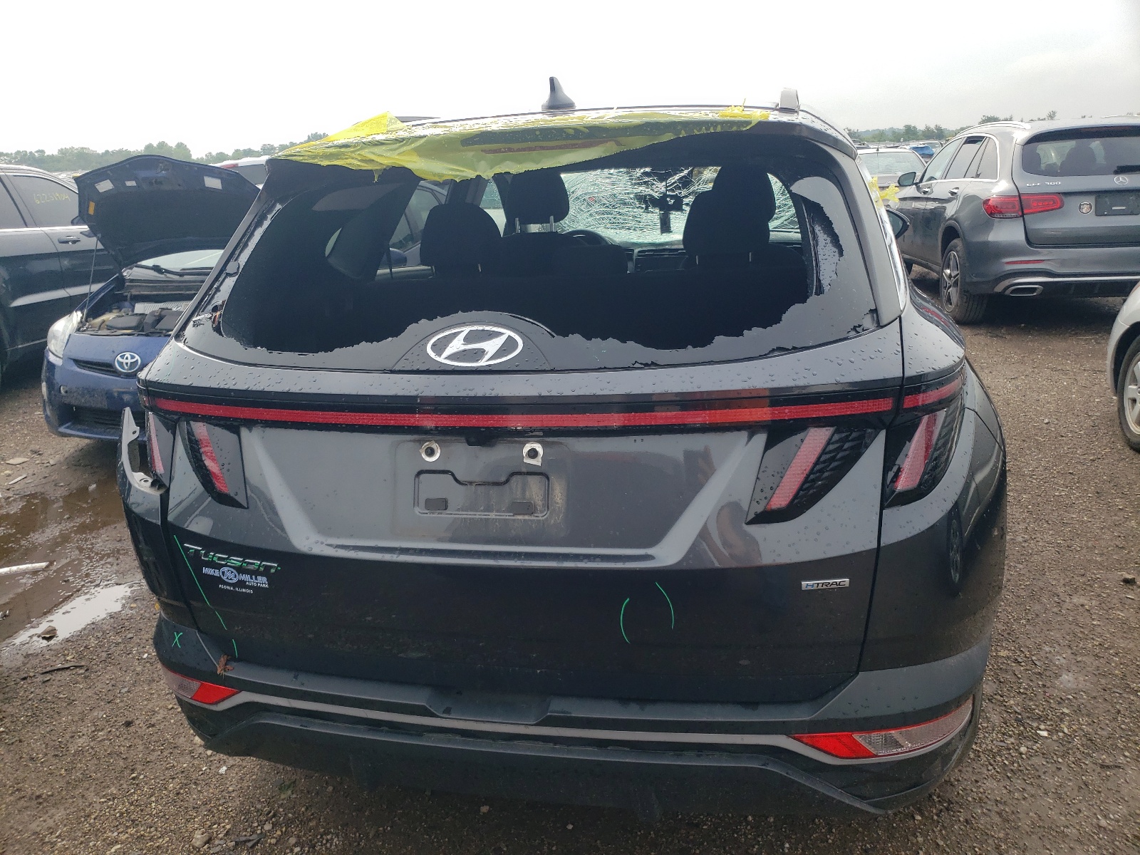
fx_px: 856
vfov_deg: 53.1
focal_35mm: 26
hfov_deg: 67.3
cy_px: 428
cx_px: 570
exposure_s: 1/1111
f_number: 1.5
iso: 50
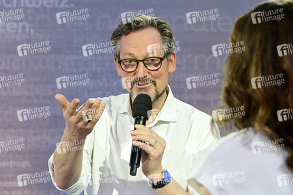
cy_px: 98
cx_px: 146
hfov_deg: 11.4
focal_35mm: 180
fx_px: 1464
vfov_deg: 7.6
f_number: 9
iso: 1250
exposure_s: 1/320
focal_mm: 180
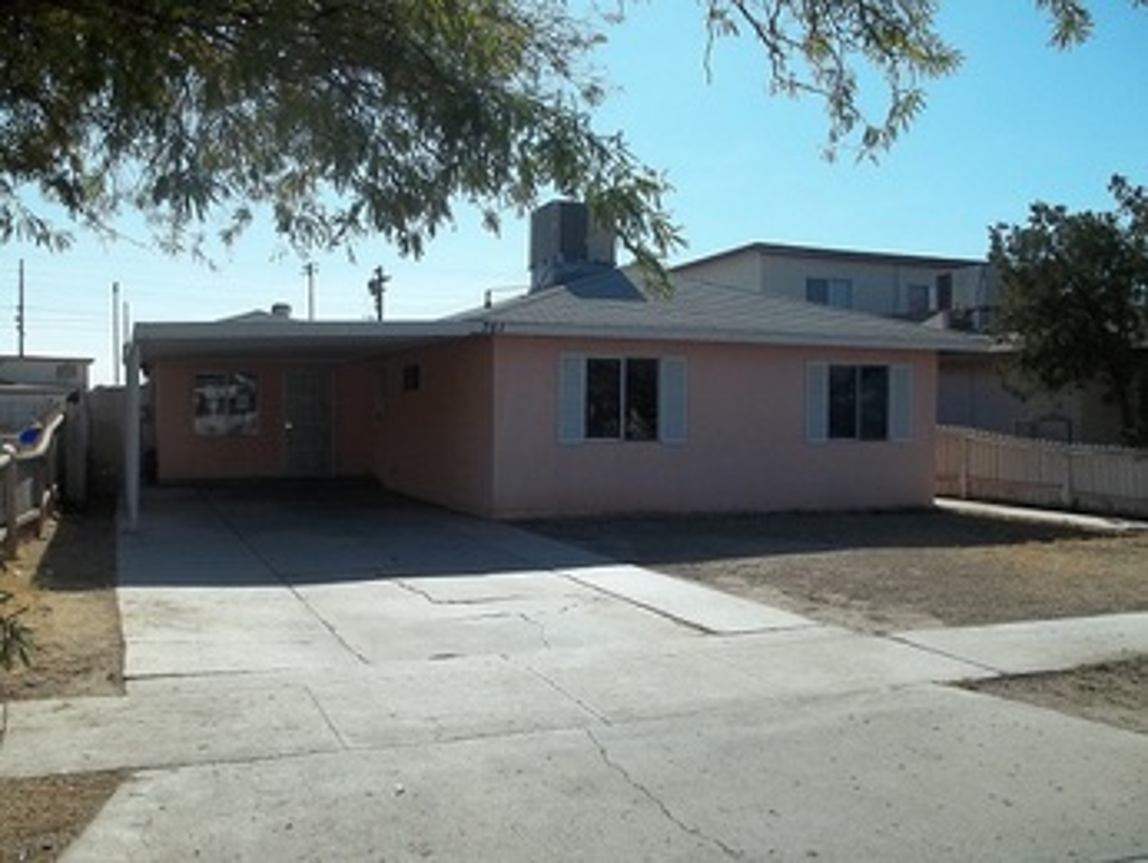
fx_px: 1095
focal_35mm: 33
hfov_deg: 55.3
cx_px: 574
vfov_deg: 43.0
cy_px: 432
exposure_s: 1/250
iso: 64
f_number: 8
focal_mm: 5.9
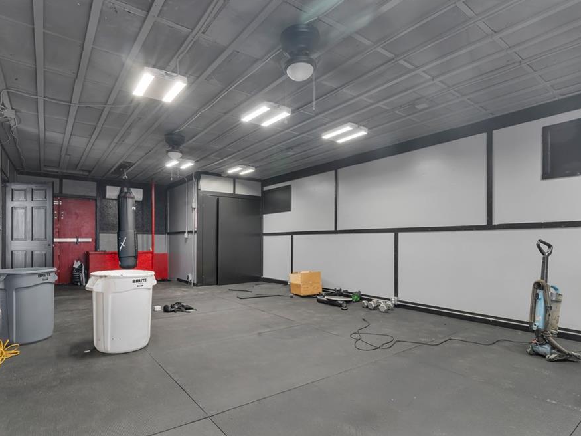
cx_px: 260
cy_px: 211
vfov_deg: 71.6
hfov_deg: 87.5
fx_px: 302
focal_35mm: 18
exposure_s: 1/13
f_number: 11
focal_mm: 16
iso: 500
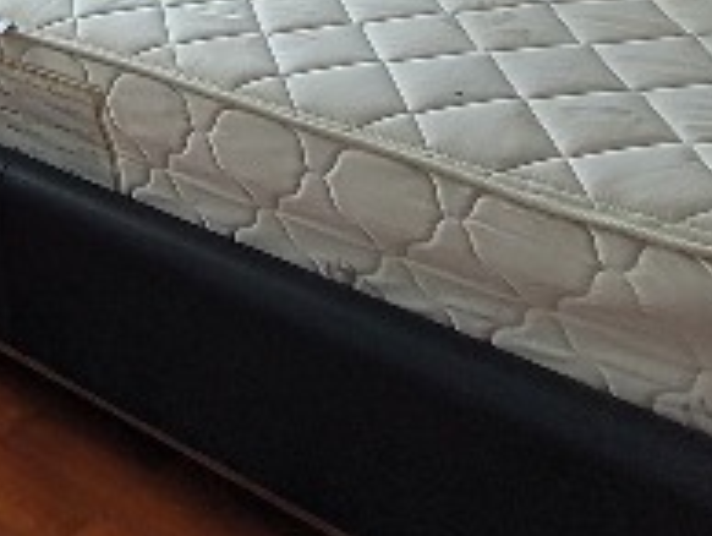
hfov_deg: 26.0
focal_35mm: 67
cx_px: -132
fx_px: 1380
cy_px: -374
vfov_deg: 18.2
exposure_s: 1/100
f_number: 2.2
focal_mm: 1.74
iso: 80
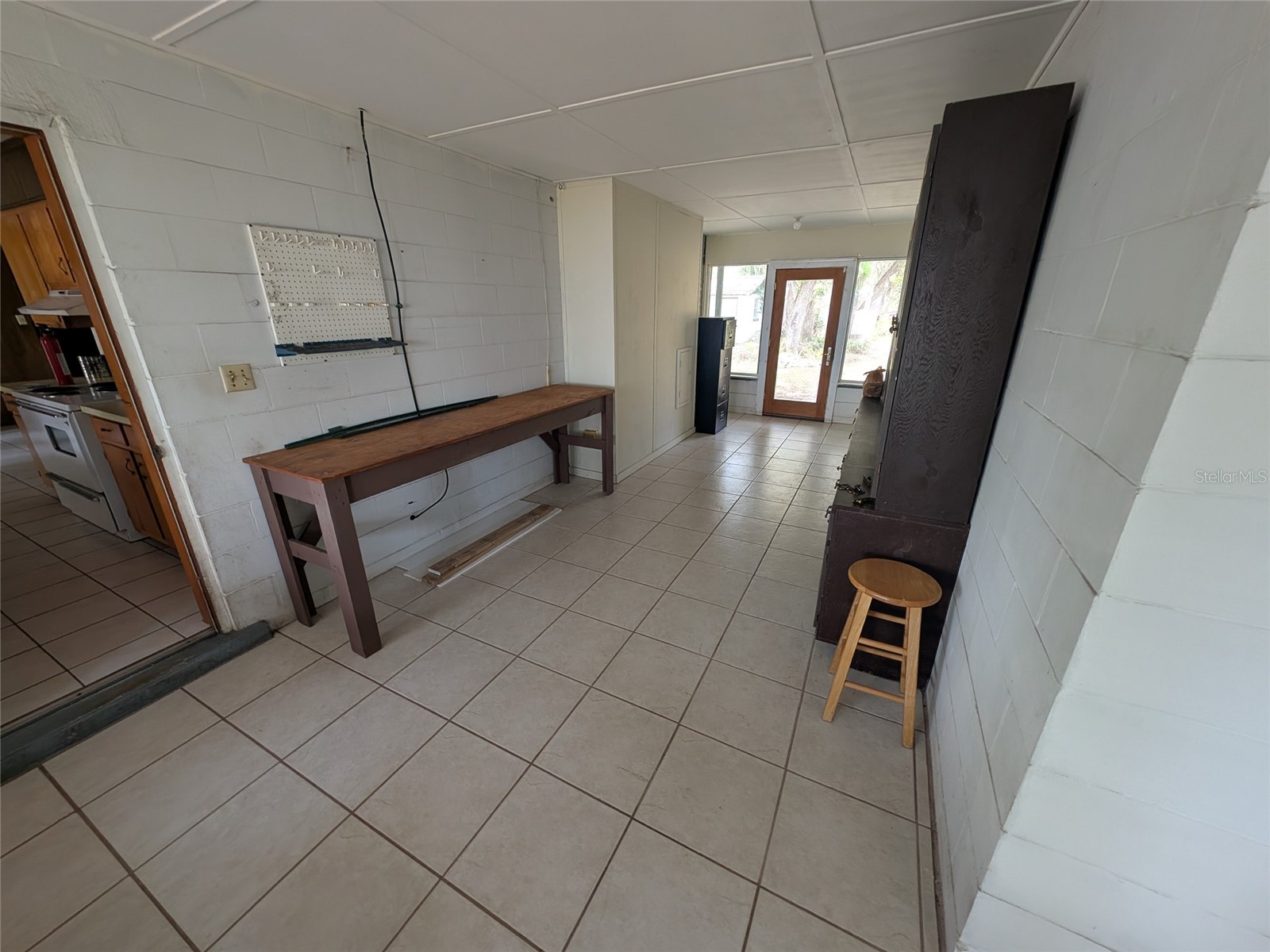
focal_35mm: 12
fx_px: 440
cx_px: 635
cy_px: 476
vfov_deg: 94.5
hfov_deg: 110.5
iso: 84
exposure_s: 1/40
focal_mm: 2.23
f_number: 1.95
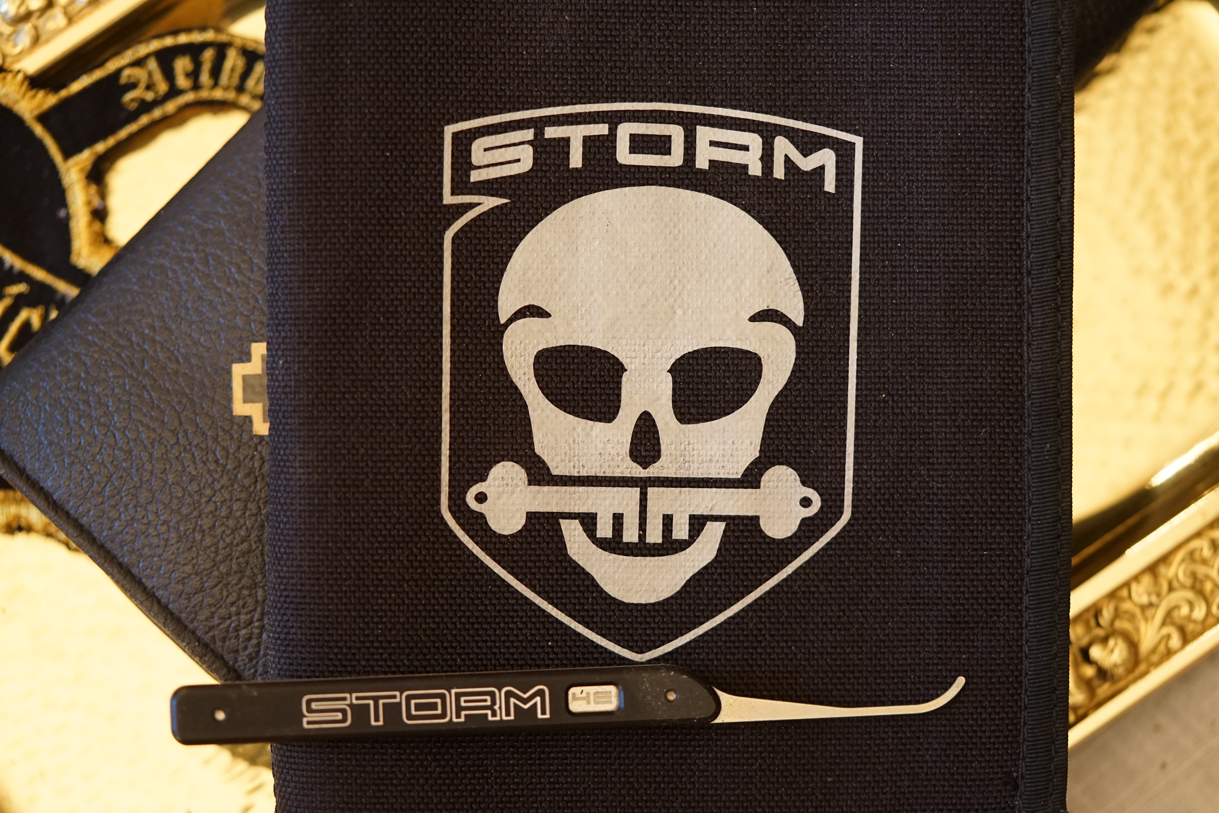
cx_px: 610
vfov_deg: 15.2
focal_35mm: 90
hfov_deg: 22.6
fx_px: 3047
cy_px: 406
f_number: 2.8
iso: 2500
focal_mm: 90
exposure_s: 1/100
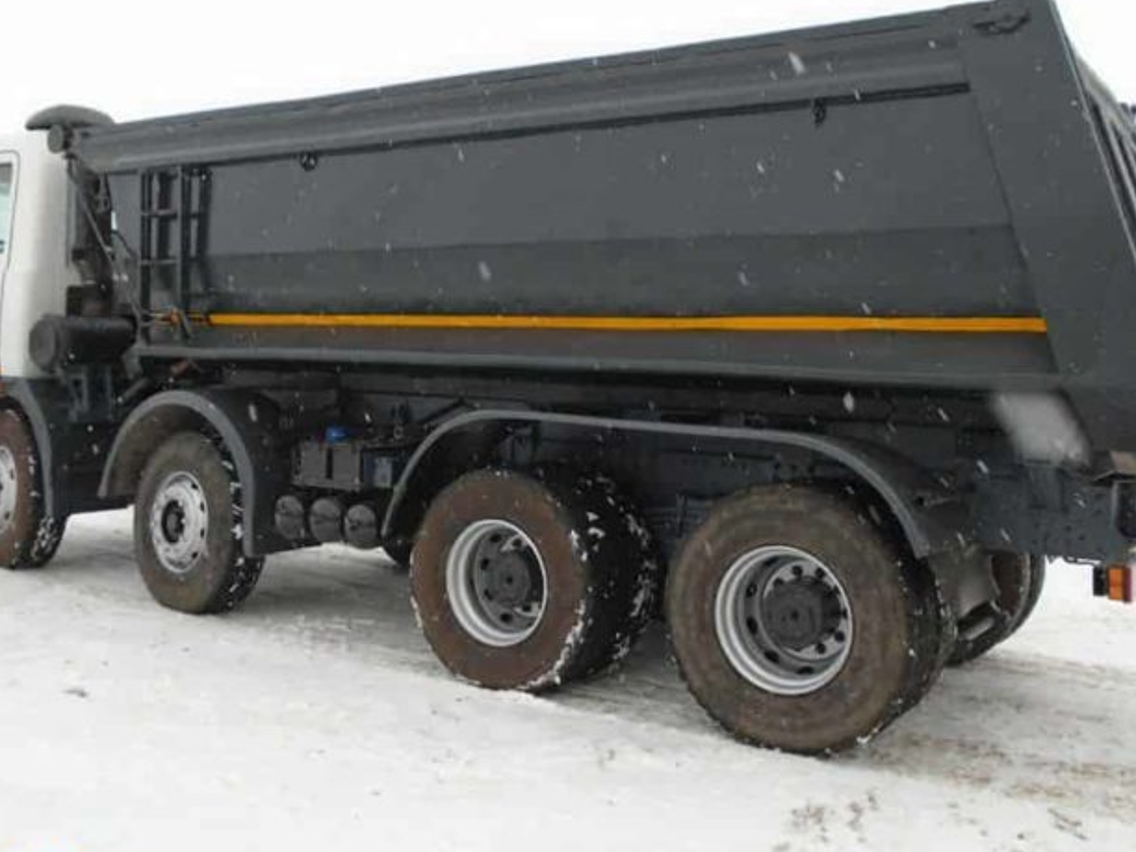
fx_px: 1116
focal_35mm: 34
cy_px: 355
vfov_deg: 41.7
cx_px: 572
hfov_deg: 54.0
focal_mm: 4.6
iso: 100
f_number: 3.2
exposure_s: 1/400
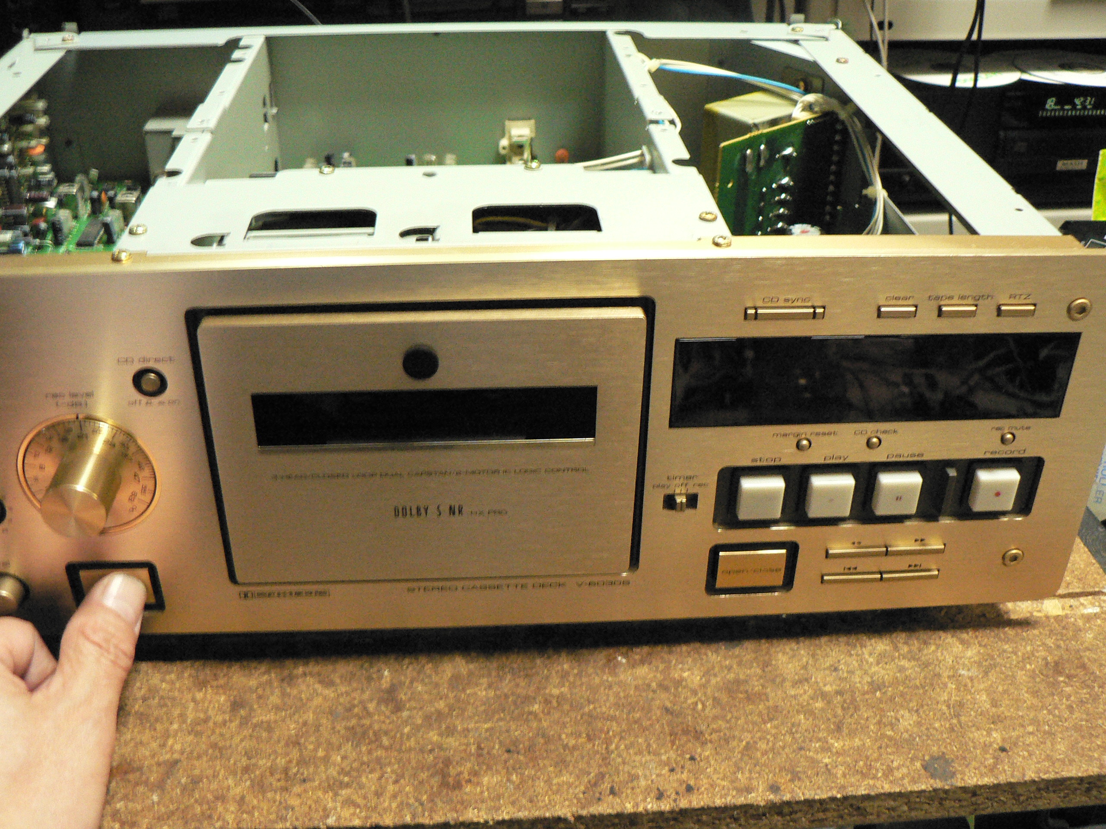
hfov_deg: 51.4
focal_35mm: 36
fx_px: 1150
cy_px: 414
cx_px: 553
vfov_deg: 39.7
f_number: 2.8
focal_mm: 6
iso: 400
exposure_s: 1/20
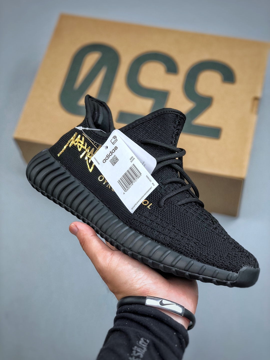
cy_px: 180
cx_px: 135
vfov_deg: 33.8
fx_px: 593
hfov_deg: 25.7
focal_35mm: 57
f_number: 2.8
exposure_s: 1/50
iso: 25
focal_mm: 6.6
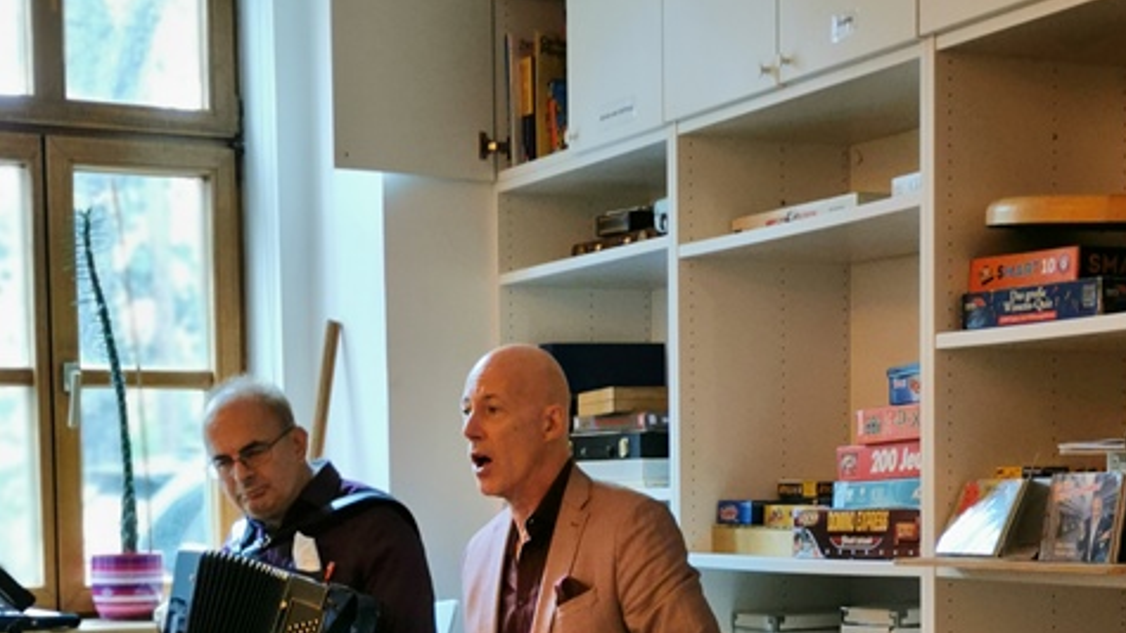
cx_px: 567
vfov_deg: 16.5
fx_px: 2149
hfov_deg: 29.4
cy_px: 595
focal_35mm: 72
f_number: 1.8
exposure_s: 1/50
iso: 100
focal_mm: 5.58
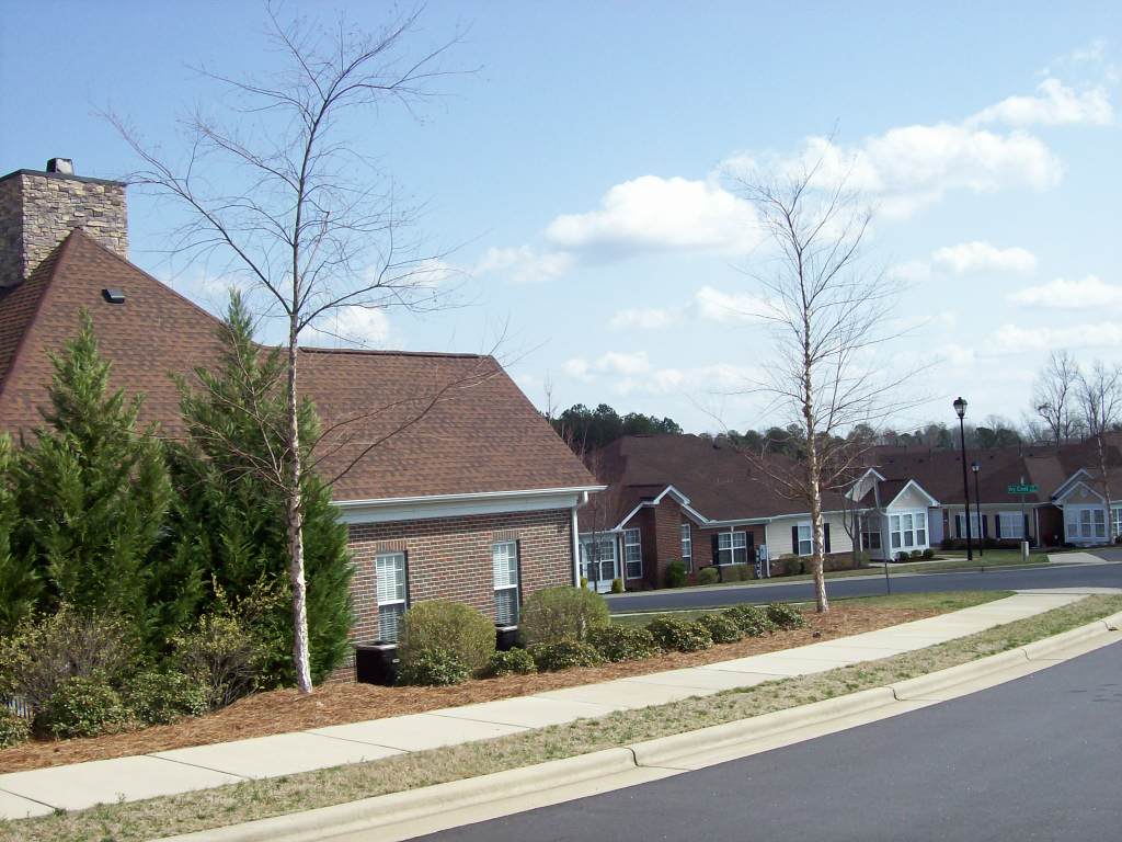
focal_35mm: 45
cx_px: 561
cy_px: 421
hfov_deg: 42.1
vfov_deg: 32.2
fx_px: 1459
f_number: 5.4
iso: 80
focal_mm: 7.6
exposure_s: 1/517
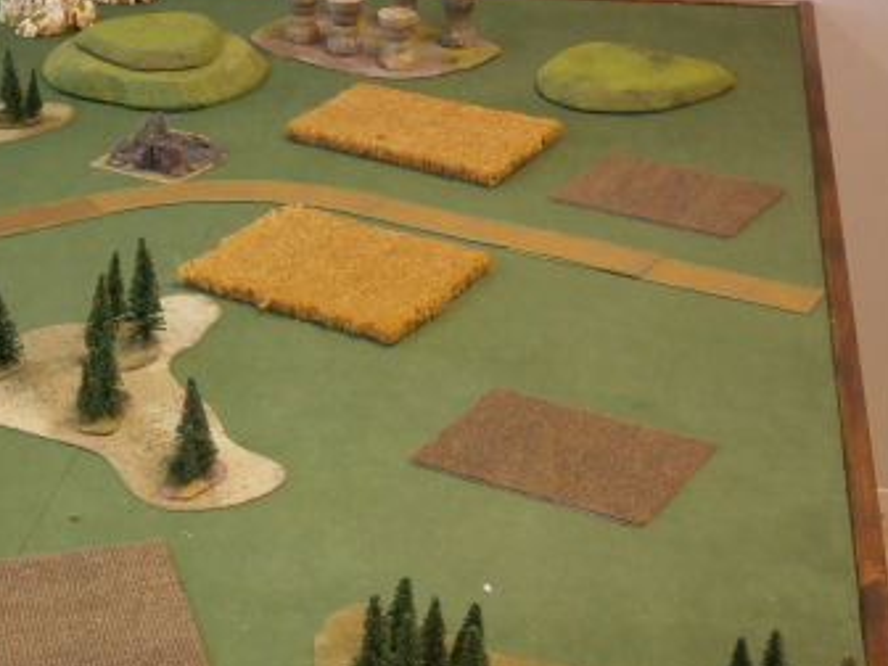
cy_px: 367
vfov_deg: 19.6
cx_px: 262
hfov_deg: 25.8
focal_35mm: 75
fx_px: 1924
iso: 200
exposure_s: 1/30
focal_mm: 8.3
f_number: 3.4
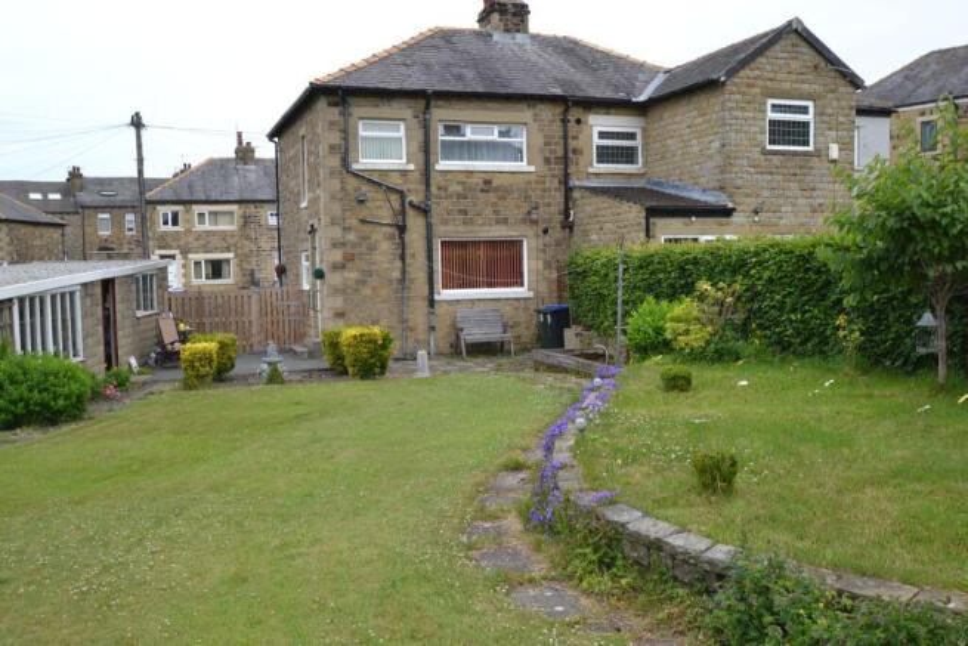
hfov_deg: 57.2
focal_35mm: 33
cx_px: 484
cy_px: 323
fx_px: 887
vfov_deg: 40.0
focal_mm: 22
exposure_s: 1/160
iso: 100
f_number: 6.3
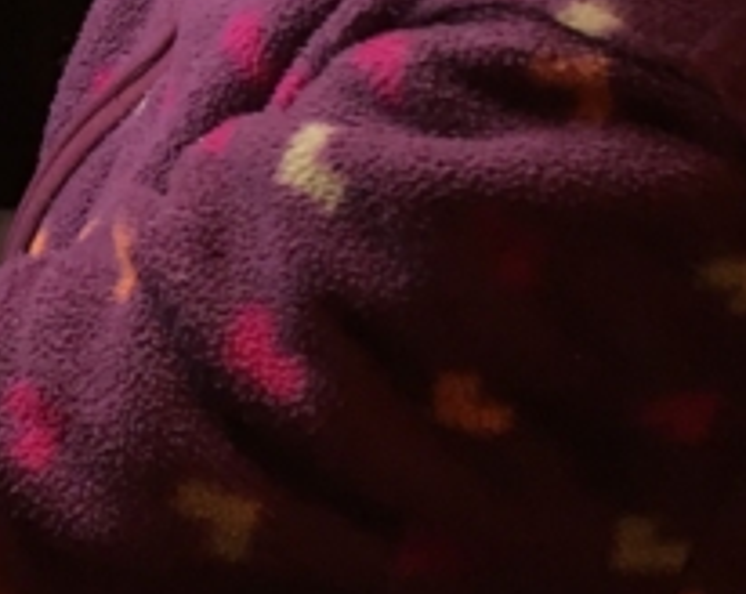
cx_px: -80
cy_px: -116
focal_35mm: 141
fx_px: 3107
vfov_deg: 10.7
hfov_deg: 13.4
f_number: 2.2
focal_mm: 4.15
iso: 64
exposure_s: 1/30
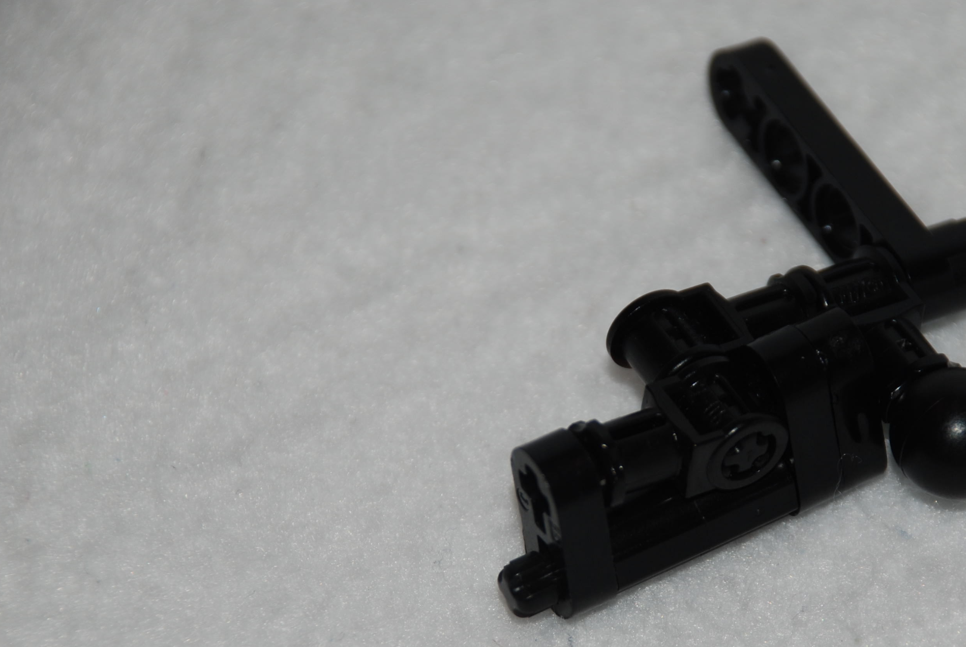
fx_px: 8456
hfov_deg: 6.5
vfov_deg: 4.4
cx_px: 703
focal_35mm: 315
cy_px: 446
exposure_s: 1/60
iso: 100
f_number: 5.6
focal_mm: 135
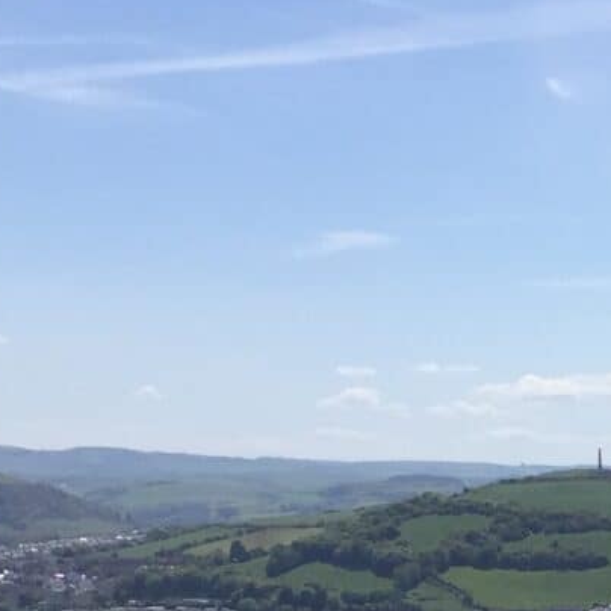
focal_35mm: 130
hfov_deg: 12.1
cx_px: 1187
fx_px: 2596
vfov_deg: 12.5
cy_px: 1000
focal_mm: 4.15
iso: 32
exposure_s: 1/2825
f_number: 2.2
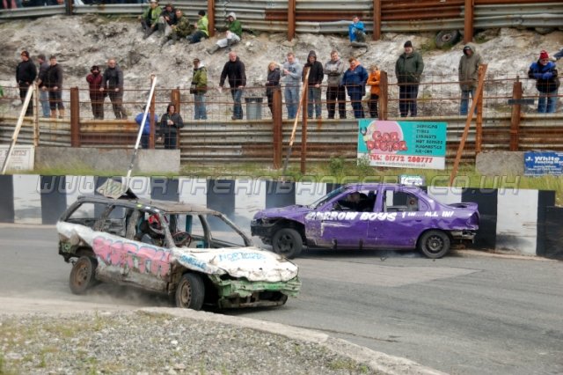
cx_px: 282
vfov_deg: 16.5
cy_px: 188
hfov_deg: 24.6
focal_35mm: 82
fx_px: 1289
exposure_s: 1/1000
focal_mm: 55
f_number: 5.3
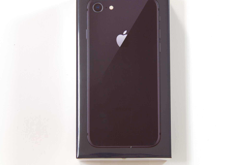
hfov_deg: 13.3
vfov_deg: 8.9
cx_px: 125
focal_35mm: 154
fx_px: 1056
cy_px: 67
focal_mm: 78
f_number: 10
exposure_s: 1/1.67
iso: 100
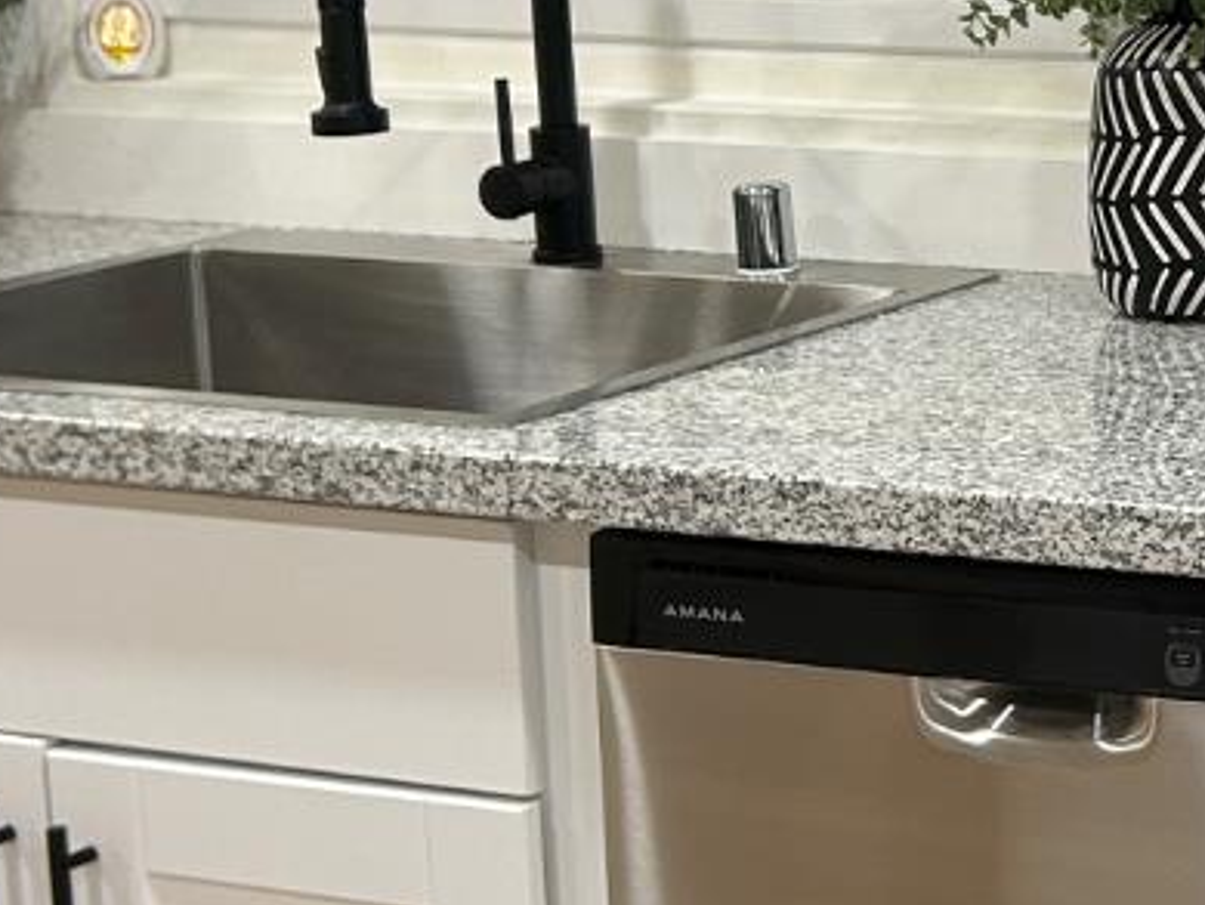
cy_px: 202
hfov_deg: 18.0
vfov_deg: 14.7
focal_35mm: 100
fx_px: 3483
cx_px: 1678
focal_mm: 5.7
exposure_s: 1/60
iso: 80
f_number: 1.5
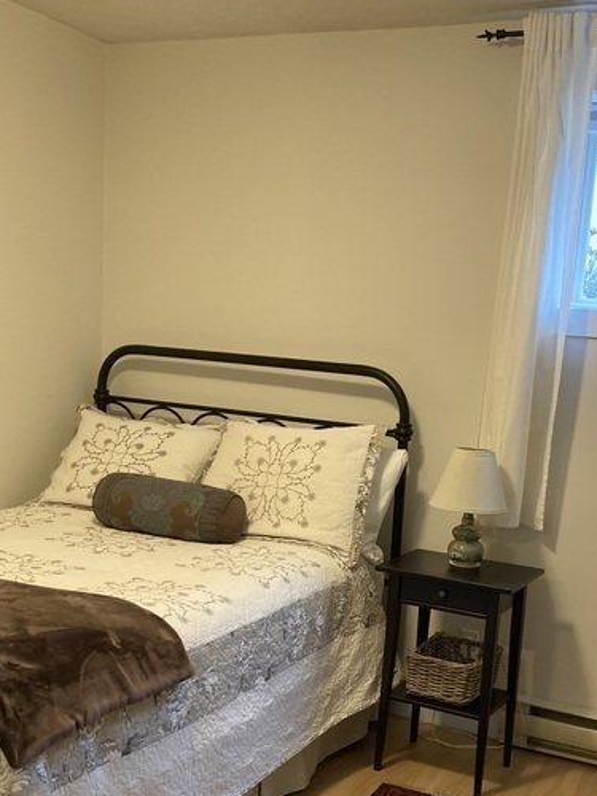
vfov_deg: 43.1
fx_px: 989
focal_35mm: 43
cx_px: 366
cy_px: 544
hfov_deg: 33.5
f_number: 1.8
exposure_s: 1/60
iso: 200
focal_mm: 3.99
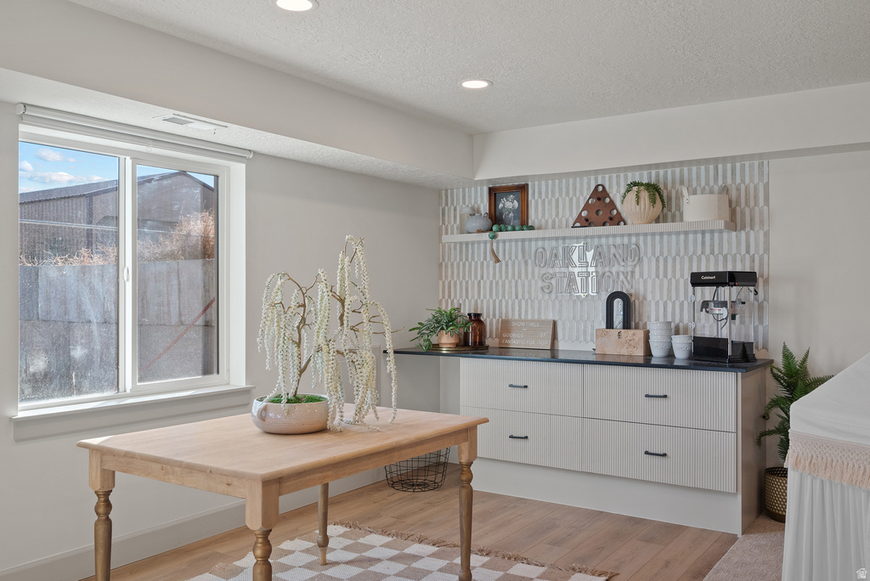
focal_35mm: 29
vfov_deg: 45.0
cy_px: 290
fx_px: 701
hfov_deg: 63.6
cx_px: 435
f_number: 8
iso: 500
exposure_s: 1/10
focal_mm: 29
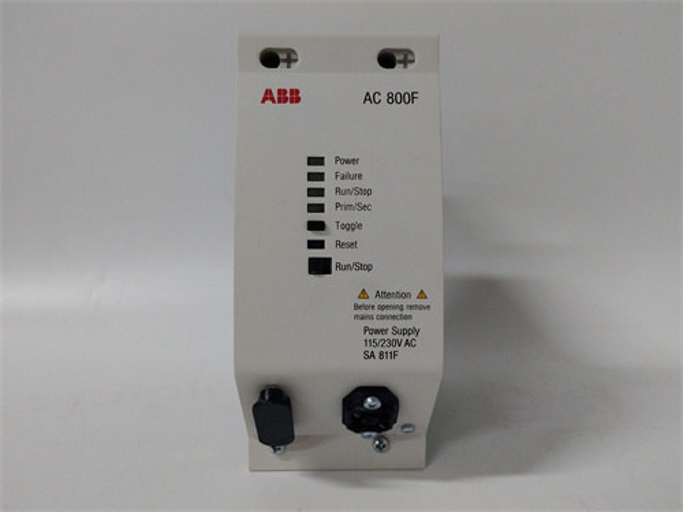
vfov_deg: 51.4
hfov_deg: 65.3
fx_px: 533
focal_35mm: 27
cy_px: 256
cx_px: 342
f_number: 2
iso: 294
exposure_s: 1/33
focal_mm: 3.79
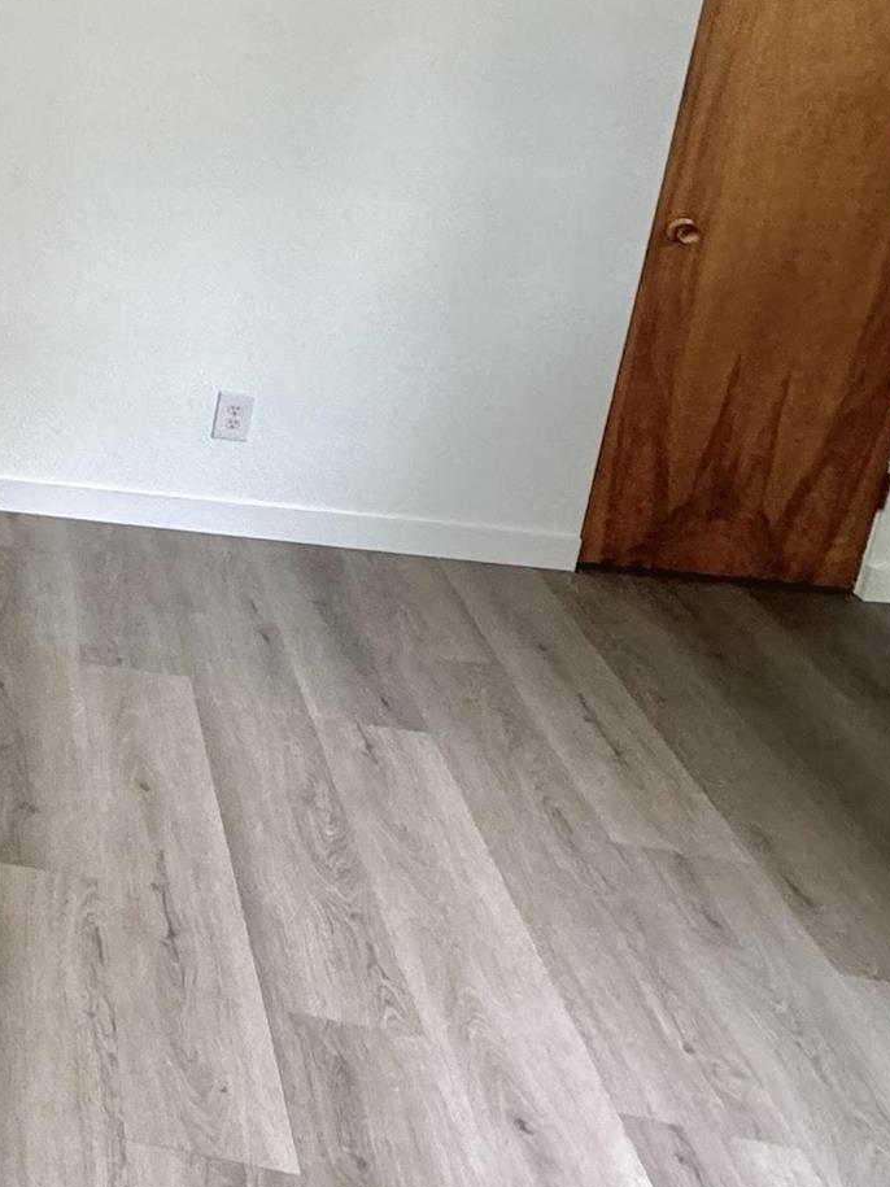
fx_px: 1612
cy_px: 385
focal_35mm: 47
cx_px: -505
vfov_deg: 39.9
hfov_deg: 23.5
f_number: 2.2
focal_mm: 2.22
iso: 250
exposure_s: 1/120
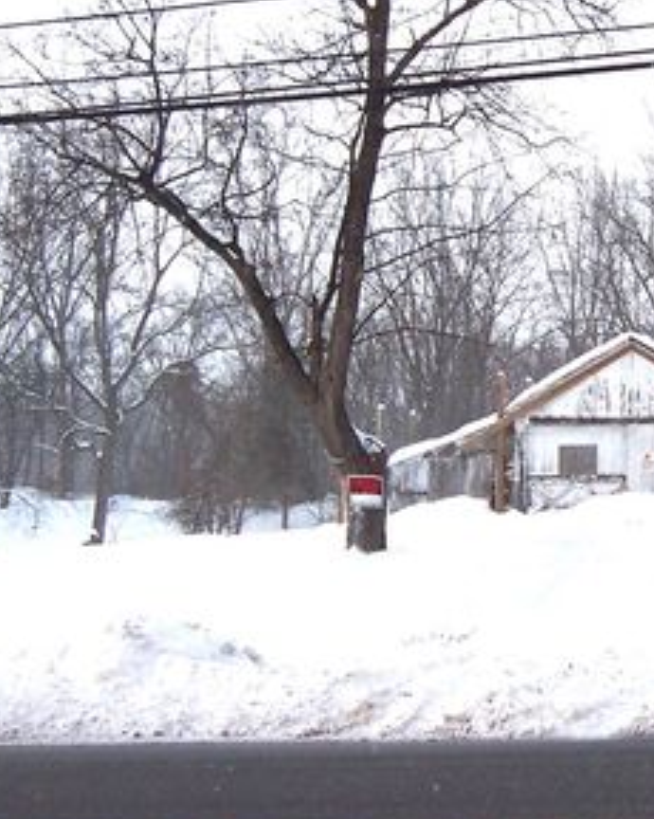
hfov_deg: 24.0
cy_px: 346
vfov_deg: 30.9
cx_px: 628
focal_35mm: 61
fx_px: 1477
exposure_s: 1/500
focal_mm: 5.6
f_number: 4
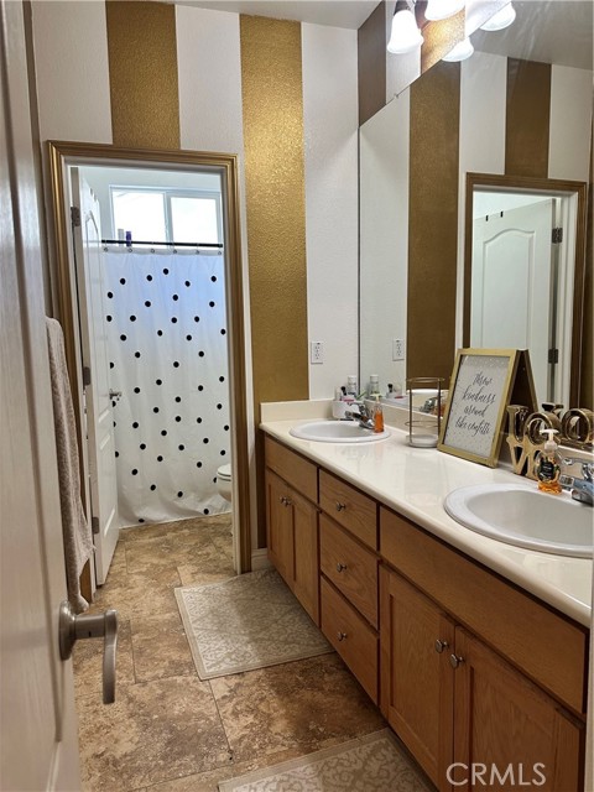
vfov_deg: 71.6
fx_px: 549
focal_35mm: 24
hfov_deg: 56.8
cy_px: 396
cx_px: 297
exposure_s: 1/120
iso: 200
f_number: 1.78
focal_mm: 6.86
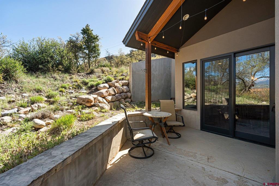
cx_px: 140
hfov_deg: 96.8
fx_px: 124
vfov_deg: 73.7
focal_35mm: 16
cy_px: 93
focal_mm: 16
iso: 400
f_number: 8
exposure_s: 1/60
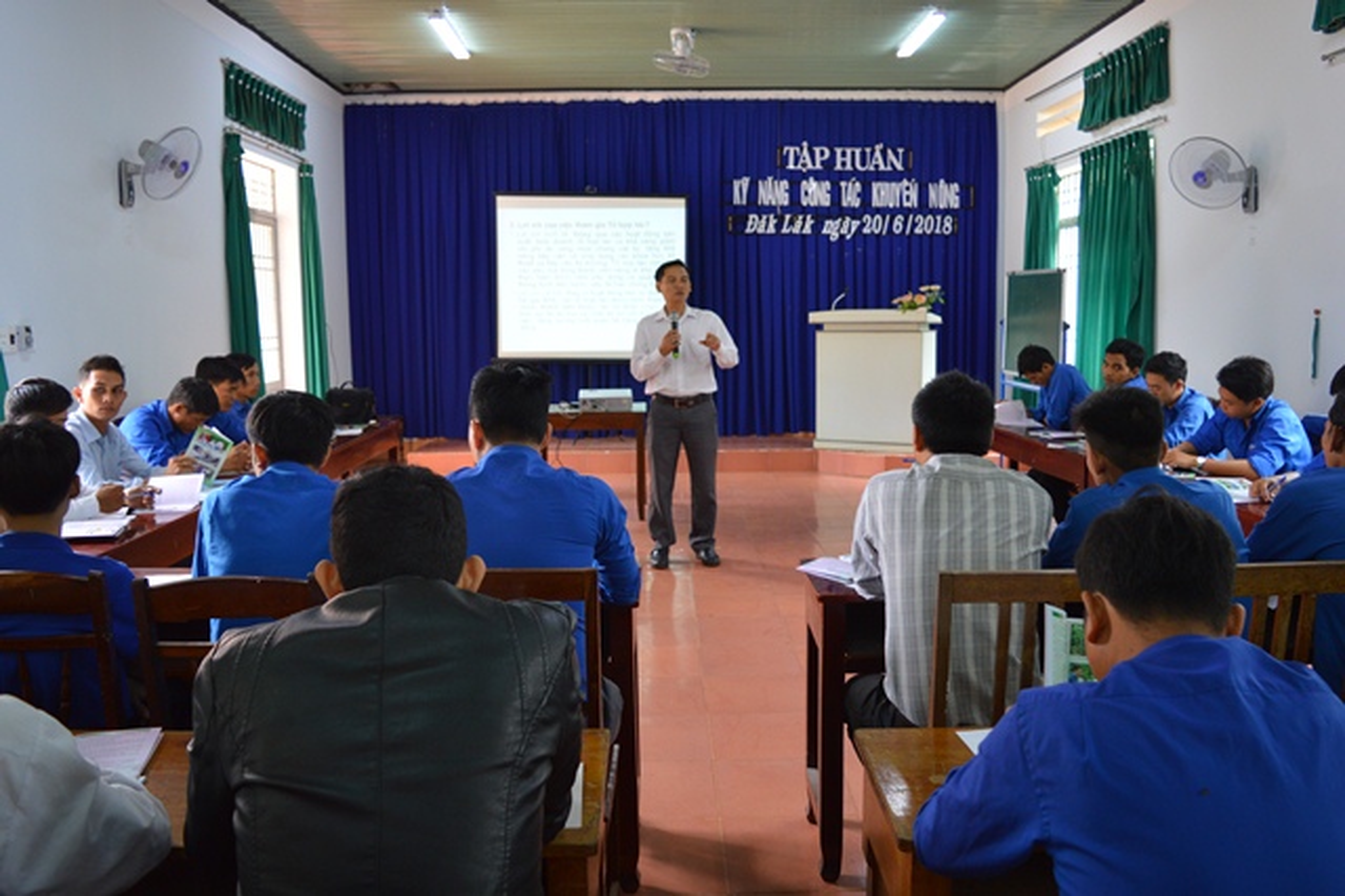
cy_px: 448
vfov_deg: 47.9
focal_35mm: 27
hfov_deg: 67.4
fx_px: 1008
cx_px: 672
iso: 400
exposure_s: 1/40
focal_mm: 18
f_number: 3.5
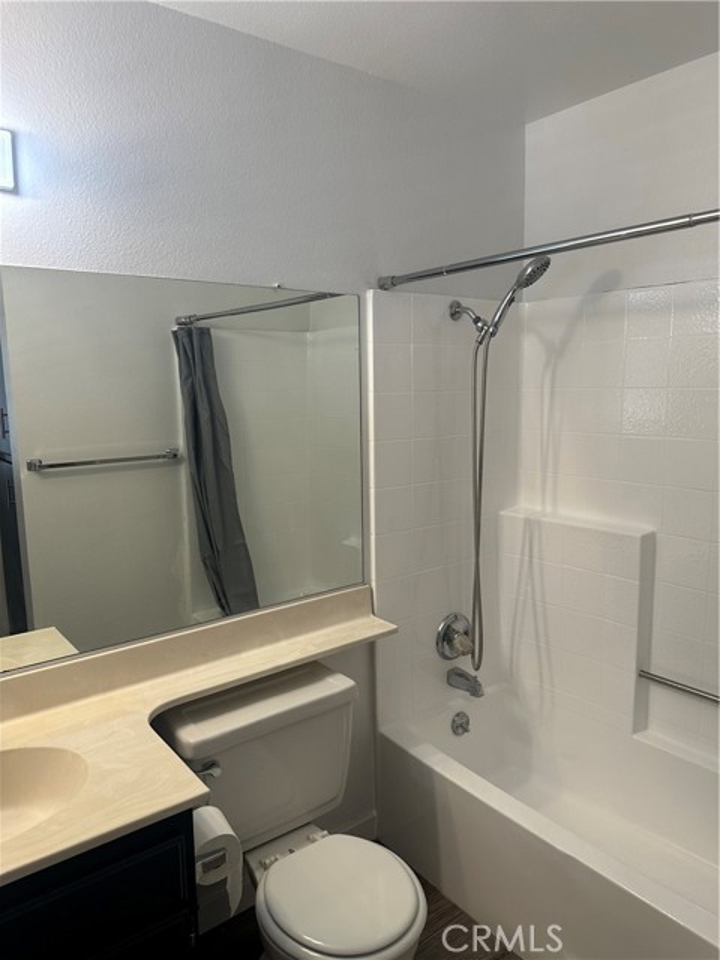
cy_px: 480
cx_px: 360
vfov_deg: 71.6
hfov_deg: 56.8
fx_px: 666
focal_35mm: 24
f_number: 1.78
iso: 80
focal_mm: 6.86
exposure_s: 1/120
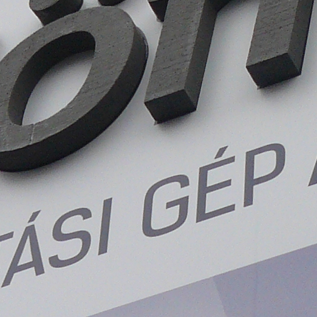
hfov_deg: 8.6
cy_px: 325
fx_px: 2103
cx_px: 150
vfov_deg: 8.6
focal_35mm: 203
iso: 100
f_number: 3.6
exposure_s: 1/125
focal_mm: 6.5
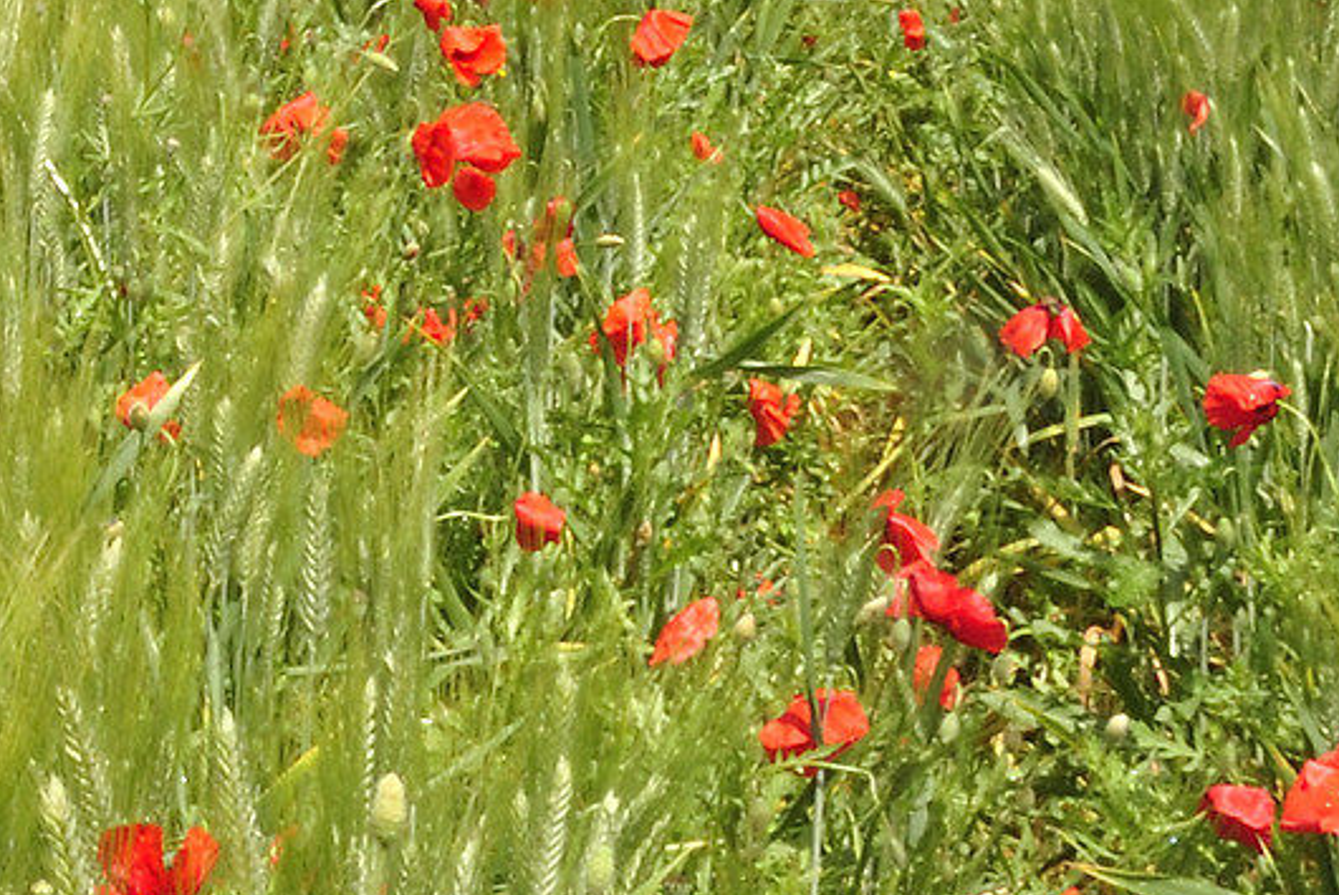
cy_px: -233
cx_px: -836
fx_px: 4289
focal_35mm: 115
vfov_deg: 11.6
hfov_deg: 15.9
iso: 200
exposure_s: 1/50
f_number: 25
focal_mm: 17
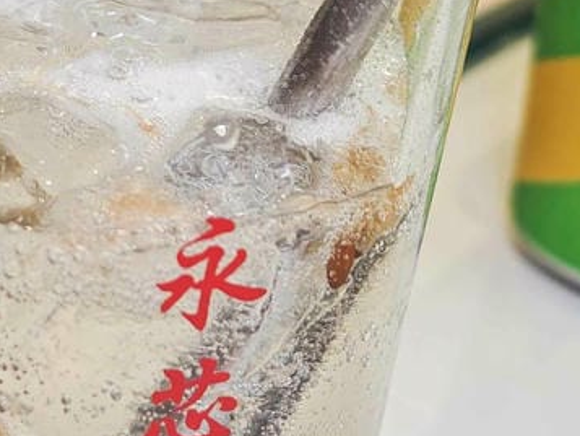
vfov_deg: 11.3
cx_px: 60
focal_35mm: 131
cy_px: 114
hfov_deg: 14.9
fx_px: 2196
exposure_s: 1/120
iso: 219
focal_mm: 8.72
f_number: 2
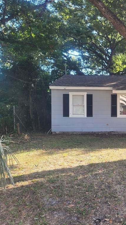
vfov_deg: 54.0
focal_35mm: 37
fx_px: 220
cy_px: 114
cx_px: 118
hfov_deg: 30.3
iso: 20
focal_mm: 7
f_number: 1.8
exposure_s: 1/120
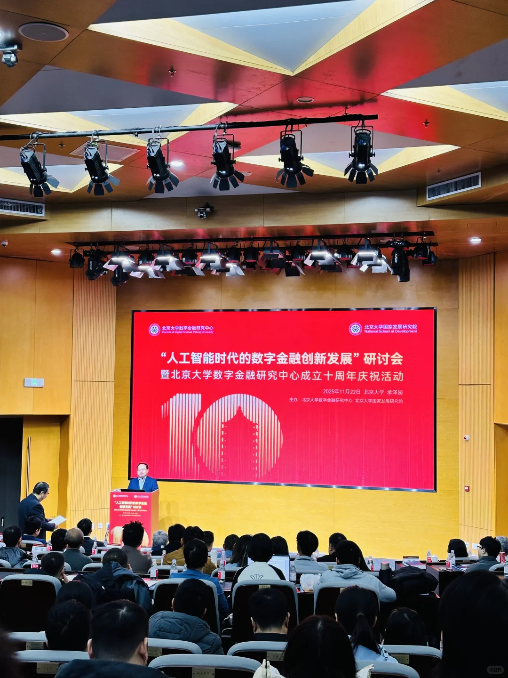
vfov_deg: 39.7
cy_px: 339
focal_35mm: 48
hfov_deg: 30.3
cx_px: 254
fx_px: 939
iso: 100
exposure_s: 1/60
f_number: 1.78
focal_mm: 6.86
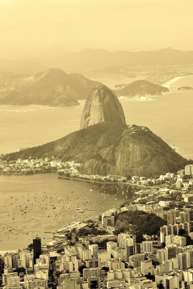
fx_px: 868
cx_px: 96
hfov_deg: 12.7
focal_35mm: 108
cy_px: 144
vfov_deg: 18.9
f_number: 22
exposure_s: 1/160
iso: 400
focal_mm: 72
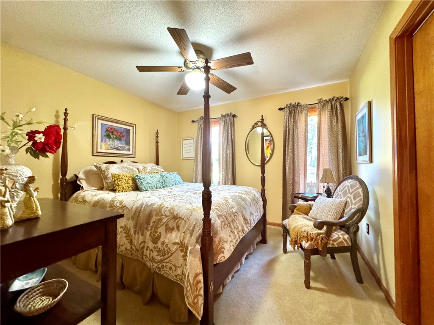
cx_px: 217
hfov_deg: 102.1
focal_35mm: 14
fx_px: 176
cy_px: 162
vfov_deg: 85.7
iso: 640
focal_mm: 2.22
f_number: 2.2
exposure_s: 1/60
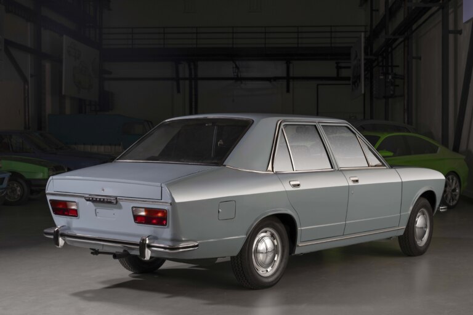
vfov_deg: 21.6
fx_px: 828
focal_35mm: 63
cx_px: 236
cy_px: 158
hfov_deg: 31.9
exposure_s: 1.3
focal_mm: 63
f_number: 8
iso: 100
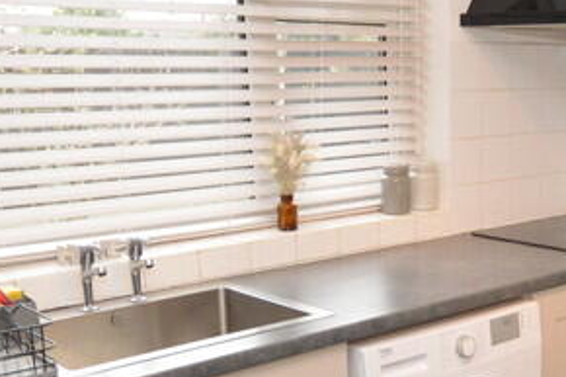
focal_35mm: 53
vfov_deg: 25.2
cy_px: 284
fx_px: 833
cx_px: 459
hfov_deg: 36.2
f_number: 4
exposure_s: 1/60
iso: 1600
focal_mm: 10
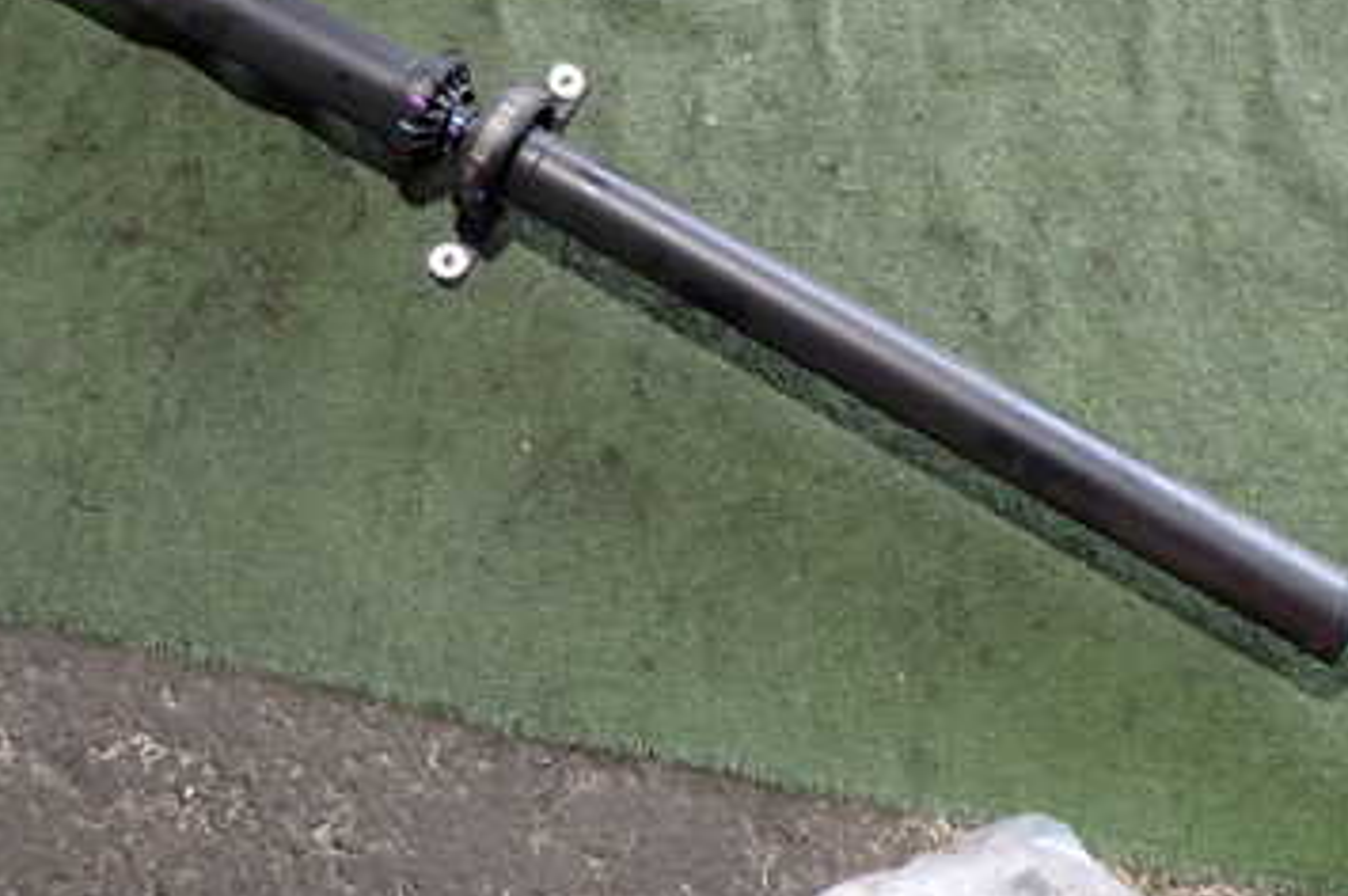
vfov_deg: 29.6
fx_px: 1646
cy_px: 159
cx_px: 554
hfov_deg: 44.4
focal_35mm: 44
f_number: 2
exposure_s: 1/30
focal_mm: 4.5
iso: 400
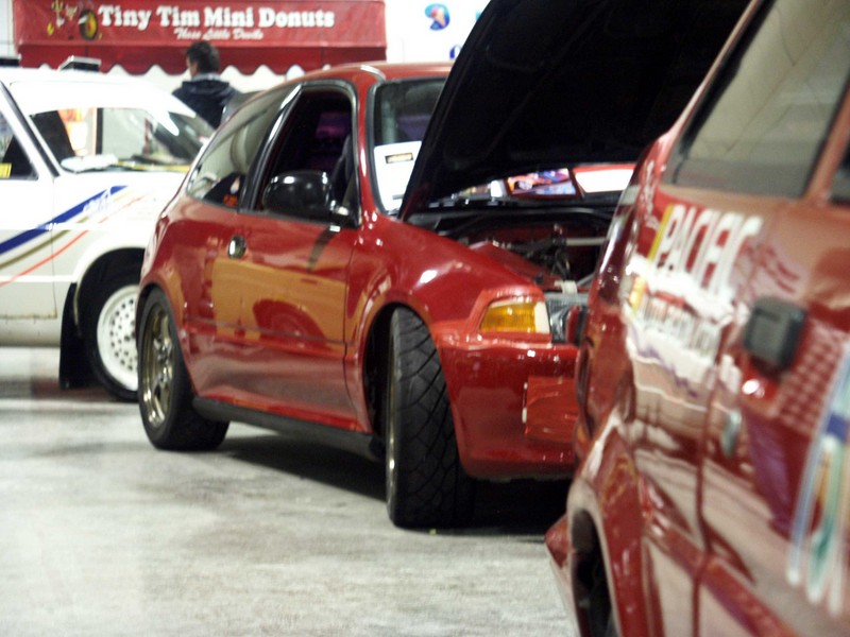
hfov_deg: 14.5
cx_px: 425
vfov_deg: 10.9
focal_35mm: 136
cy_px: 318
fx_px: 3339
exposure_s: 1/15
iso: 200
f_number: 3.5
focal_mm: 34.49
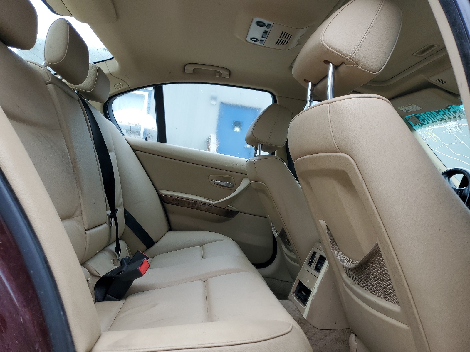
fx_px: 353
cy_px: 176
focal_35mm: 26
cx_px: 235
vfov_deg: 53.1
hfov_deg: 67.3
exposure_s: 1/714
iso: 50
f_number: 1.5
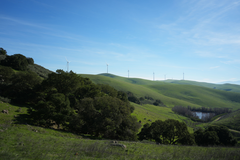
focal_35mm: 30
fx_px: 200
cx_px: 120
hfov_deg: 61.9
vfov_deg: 43.6
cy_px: 80
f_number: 4
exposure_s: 1/1250
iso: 125
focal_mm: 30
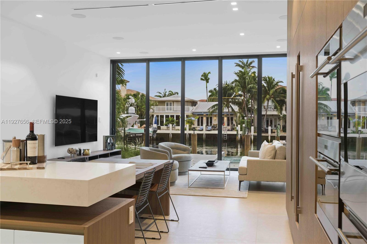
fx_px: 356
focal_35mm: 35
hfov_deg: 54.5
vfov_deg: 37.8
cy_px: 122
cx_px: 184
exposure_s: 1/1.67
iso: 100
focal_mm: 35
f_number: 5.6
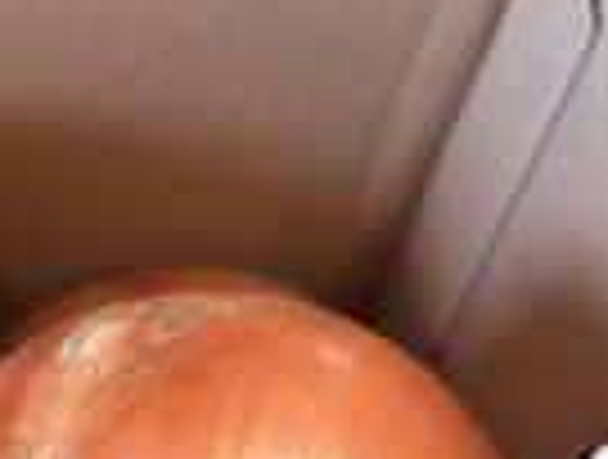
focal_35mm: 92
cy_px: 572
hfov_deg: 19.3
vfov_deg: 15.5
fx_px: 1620
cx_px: -227
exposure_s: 1/60
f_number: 1.6
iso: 125
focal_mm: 5.96
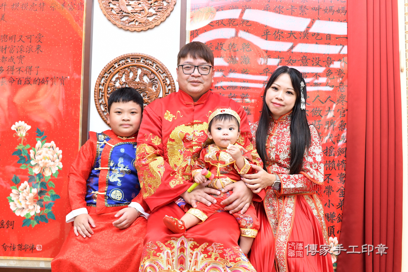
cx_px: 204
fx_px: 397
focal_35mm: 35
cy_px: 136
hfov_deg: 54.4
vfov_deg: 37.9
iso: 1000
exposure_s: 1/200
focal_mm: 35
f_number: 4.5
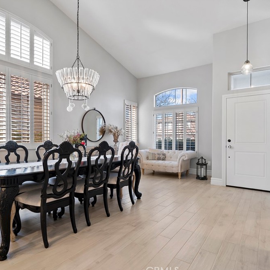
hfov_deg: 72.0
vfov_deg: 72.1
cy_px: 137
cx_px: 122
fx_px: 185
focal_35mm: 21
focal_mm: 16
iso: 250
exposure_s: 1/8
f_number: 6.3
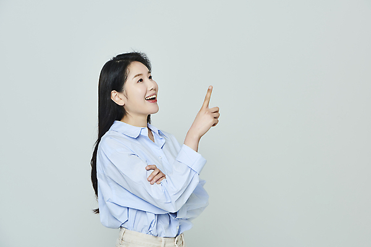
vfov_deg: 19.5
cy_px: 124
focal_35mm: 70
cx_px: 186
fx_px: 721
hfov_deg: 28.8
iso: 100
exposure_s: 1/125
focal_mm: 70
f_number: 11
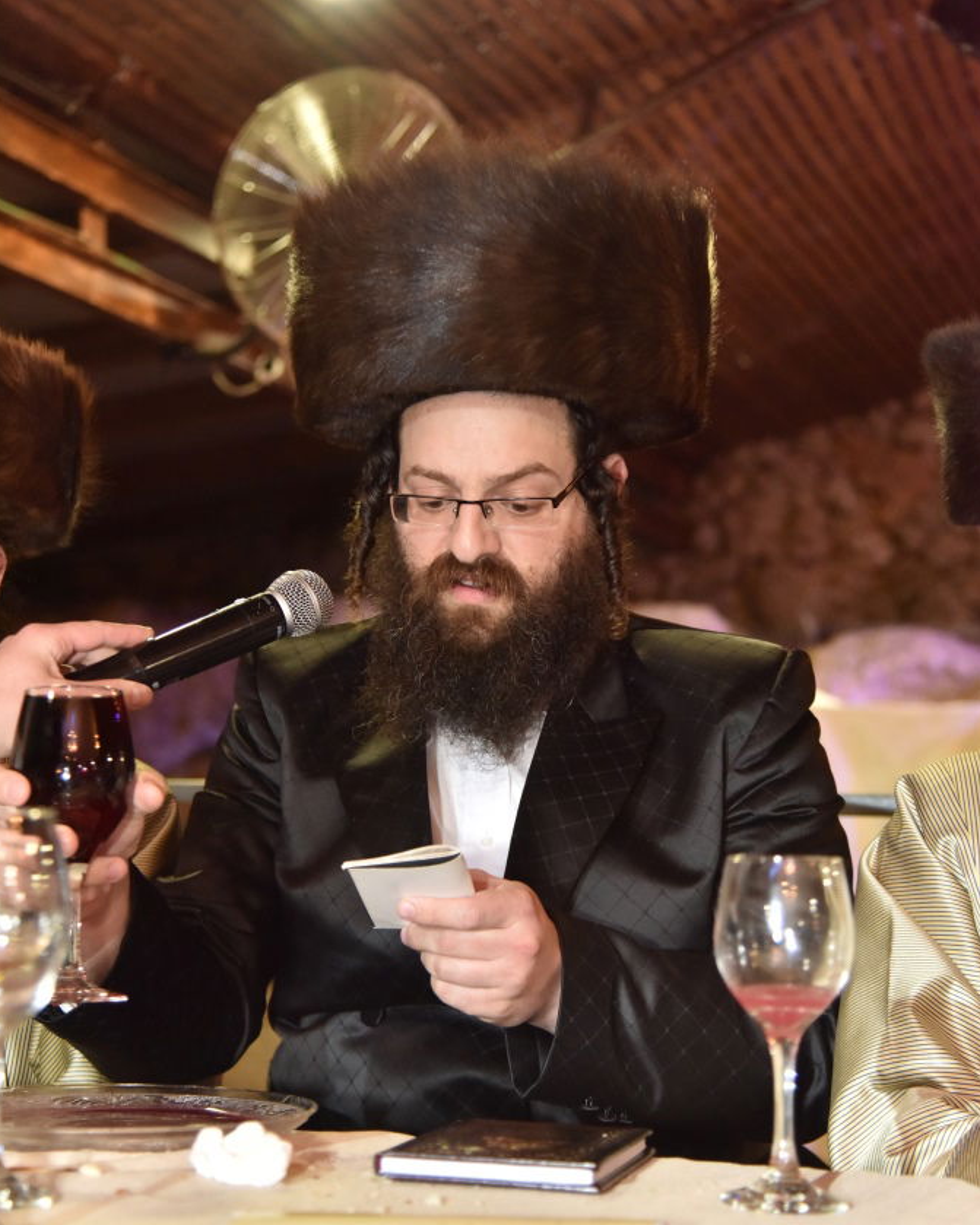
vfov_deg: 30.0
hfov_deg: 24.2
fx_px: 2284
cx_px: 491
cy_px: 688
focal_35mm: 63
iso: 2000
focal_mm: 55
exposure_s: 1/100
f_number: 4
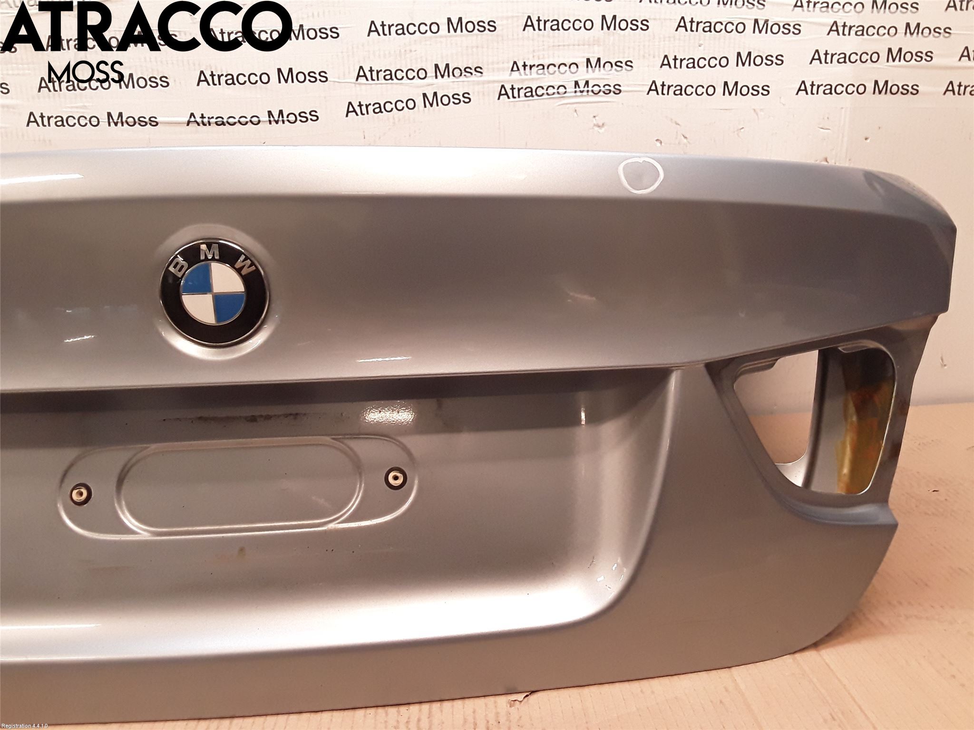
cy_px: 365
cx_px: 487
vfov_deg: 49.7
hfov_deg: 63.4
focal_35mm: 28
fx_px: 788
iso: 100
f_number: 1.9
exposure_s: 1/100
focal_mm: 2.91
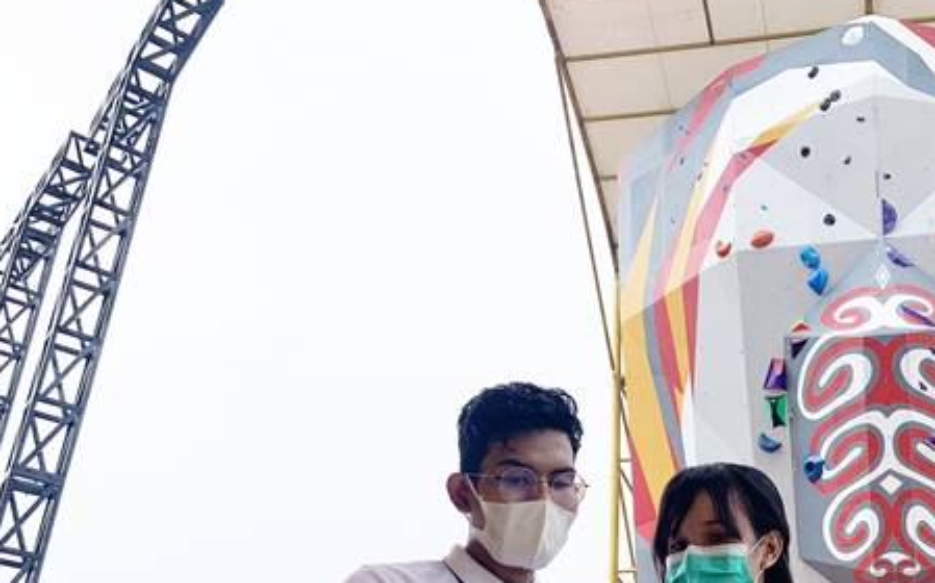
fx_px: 1095
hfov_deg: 44.5
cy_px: 484
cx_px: 716
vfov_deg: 29.0
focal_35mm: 43
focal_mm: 4.25
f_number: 1.8
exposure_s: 1/1748
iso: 25
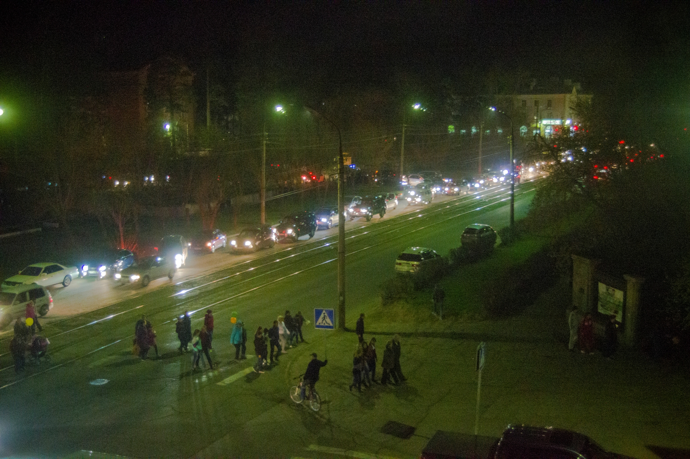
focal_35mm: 45
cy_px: 230
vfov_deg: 29.8
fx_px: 862
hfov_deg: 43.6
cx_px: 345
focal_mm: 30
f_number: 4.2
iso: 3200
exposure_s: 1/20
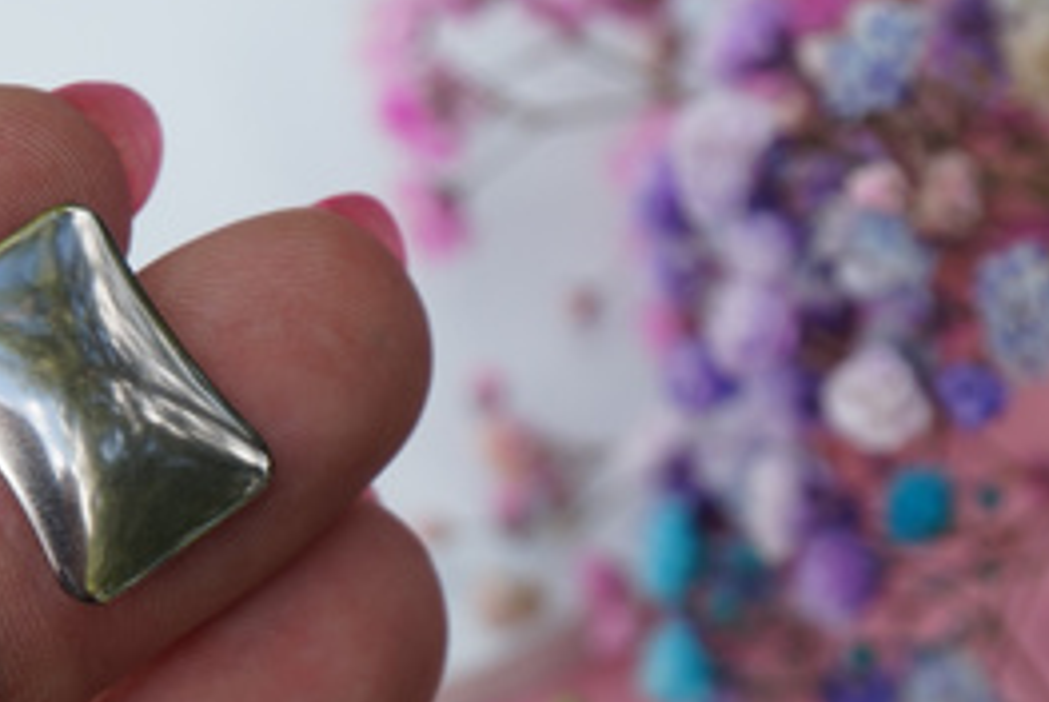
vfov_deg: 11.2
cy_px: 475
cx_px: 215
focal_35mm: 123
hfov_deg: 16.5
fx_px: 3588
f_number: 8
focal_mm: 48
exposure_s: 1/100
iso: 100
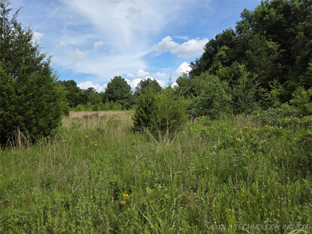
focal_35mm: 23
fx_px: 207
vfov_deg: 58.9
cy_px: 117
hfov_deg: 73.9
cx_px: 156
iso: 80
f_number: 1.8
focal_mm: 5.4
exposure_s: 1/4771
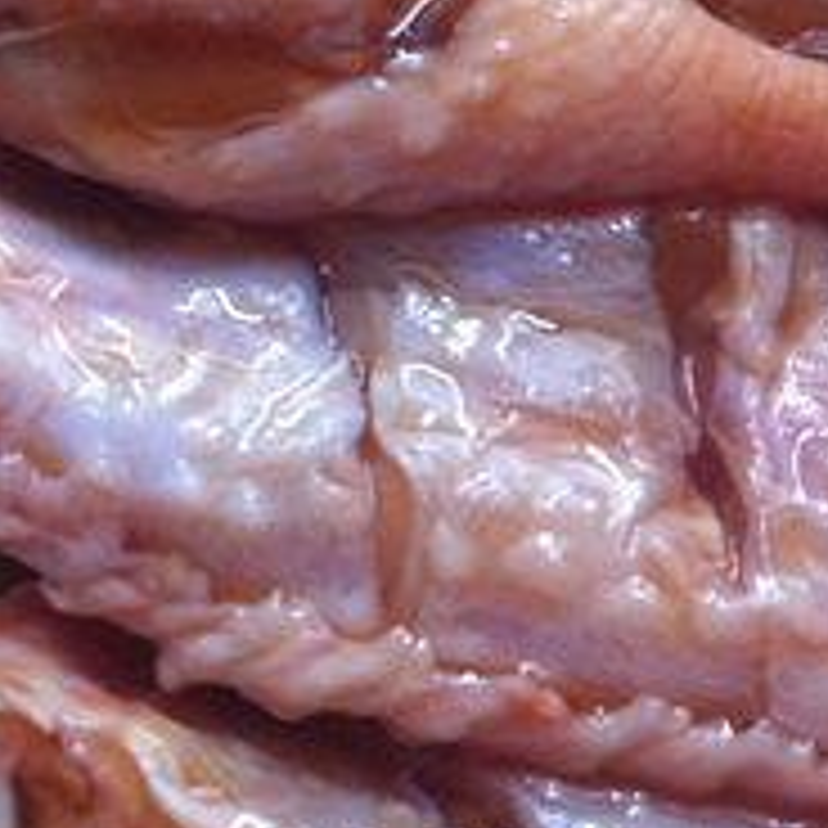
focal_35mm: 99
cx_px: 958
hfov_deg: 16.9
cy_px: 227
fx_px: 2679
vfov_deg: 17.5
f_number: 2.8
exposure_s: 1/15
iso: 250
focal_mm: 3.85
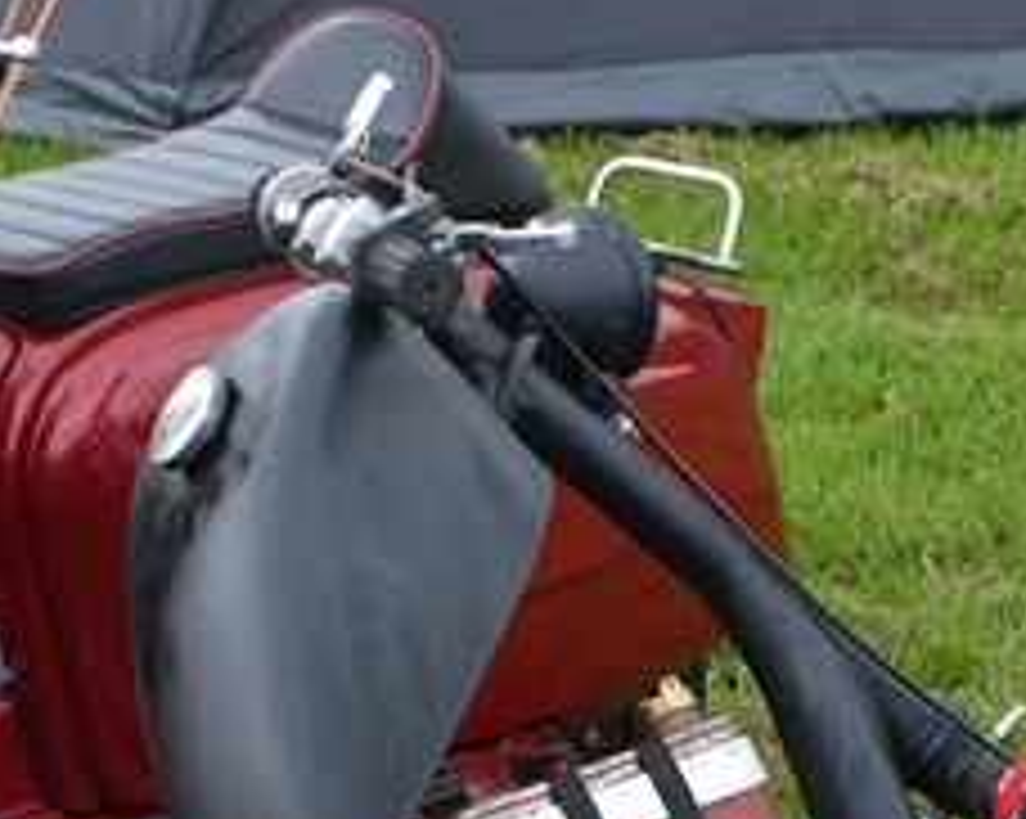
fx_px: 5370
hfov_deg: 10.9
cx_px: 495
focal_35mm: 177
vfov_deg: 8.5
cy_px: 1195
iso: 110
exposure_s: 1/125
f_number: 5.6
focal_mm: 28
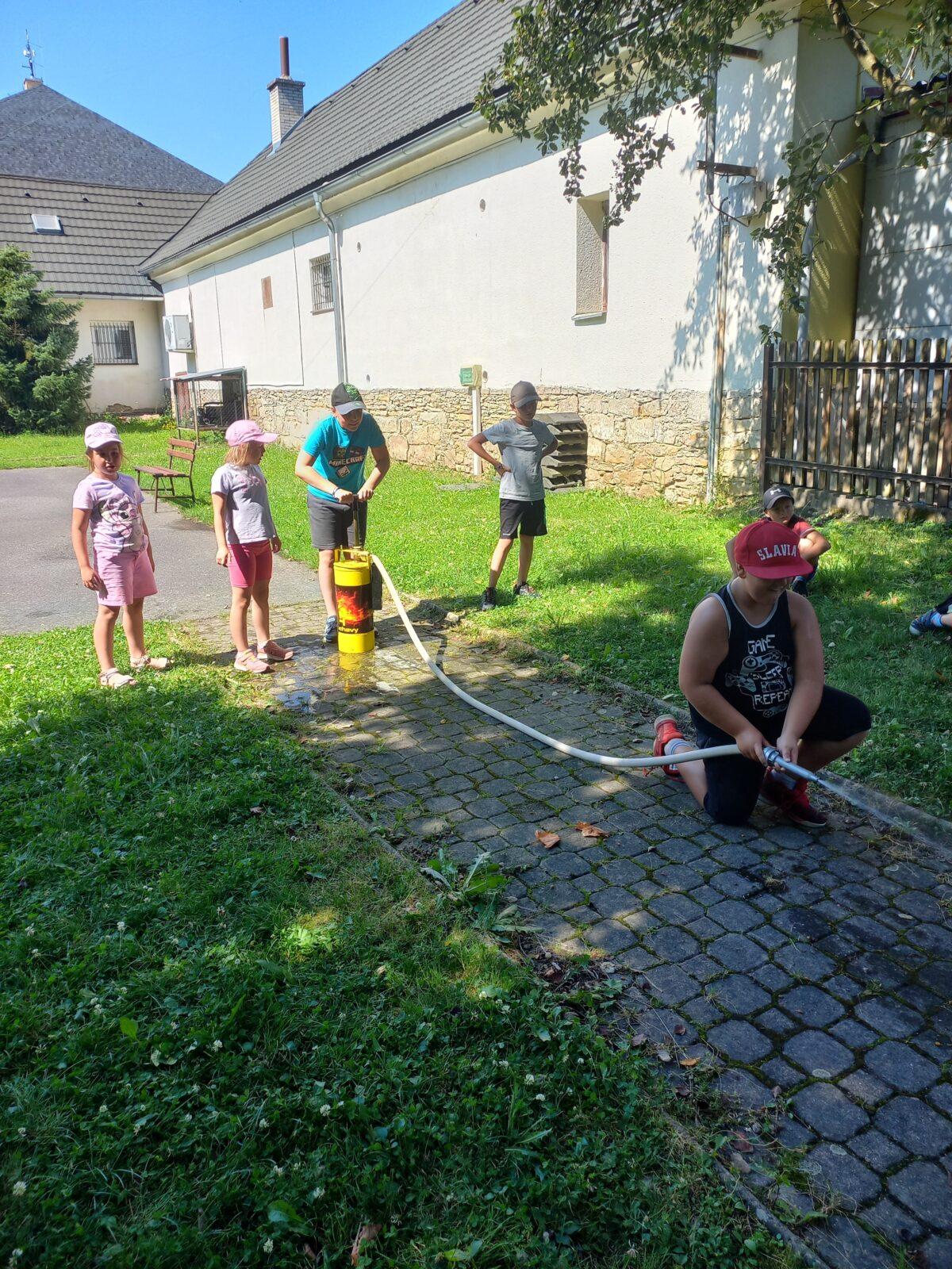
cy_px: 634
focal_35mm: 25
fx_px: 917
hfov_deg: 54.9
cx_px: 476
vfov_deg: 69.4
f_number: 1.8
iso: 50
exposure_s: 1/426
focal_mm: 4.65
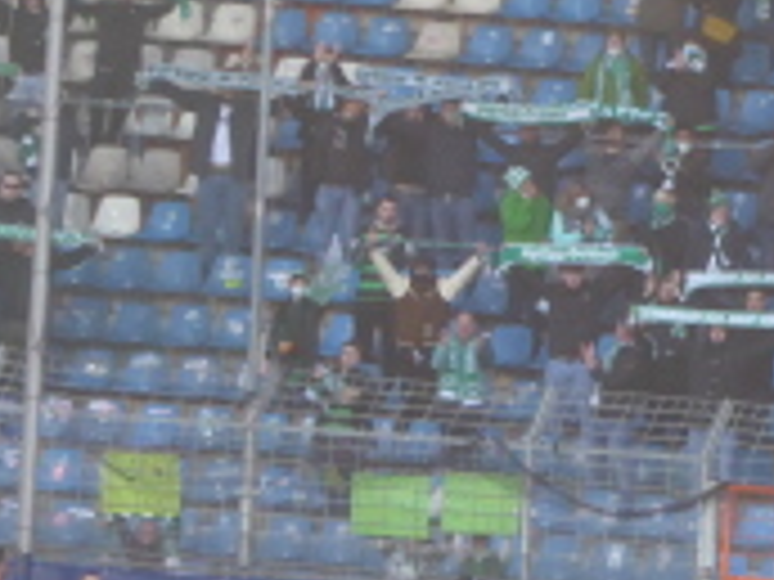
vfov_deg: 1.8
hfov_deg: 2.4
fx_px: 18849
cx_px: 616
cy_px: 454
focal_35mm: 843
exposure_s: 1/80
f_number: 5.9
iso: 400
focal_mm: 57.7
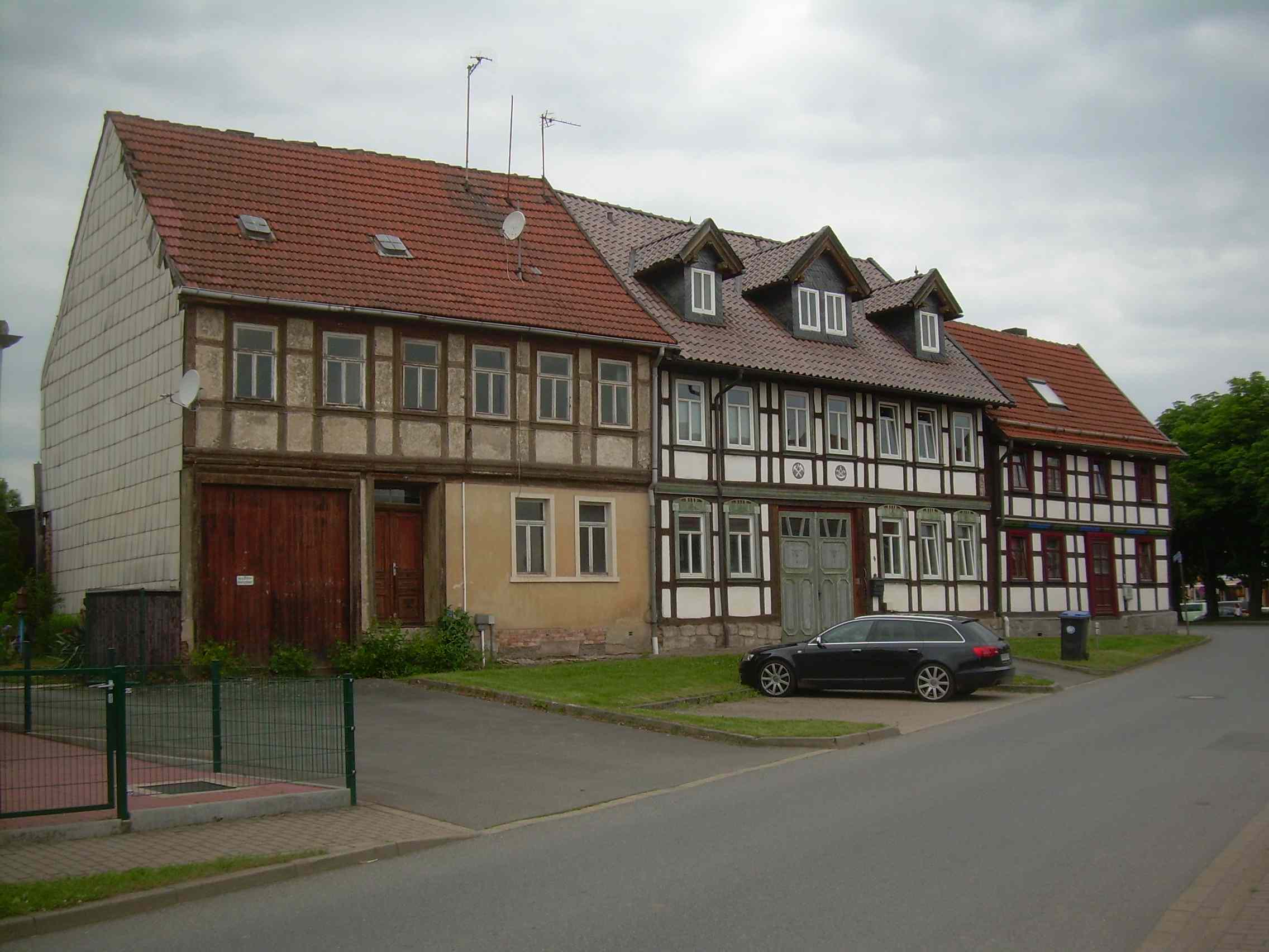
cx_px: 634
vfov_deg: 37.7
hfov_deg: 49.0
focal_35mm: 38
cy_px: 476
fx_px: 1393
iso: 50
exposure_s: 1/125
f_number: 2.8
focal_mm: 6.3
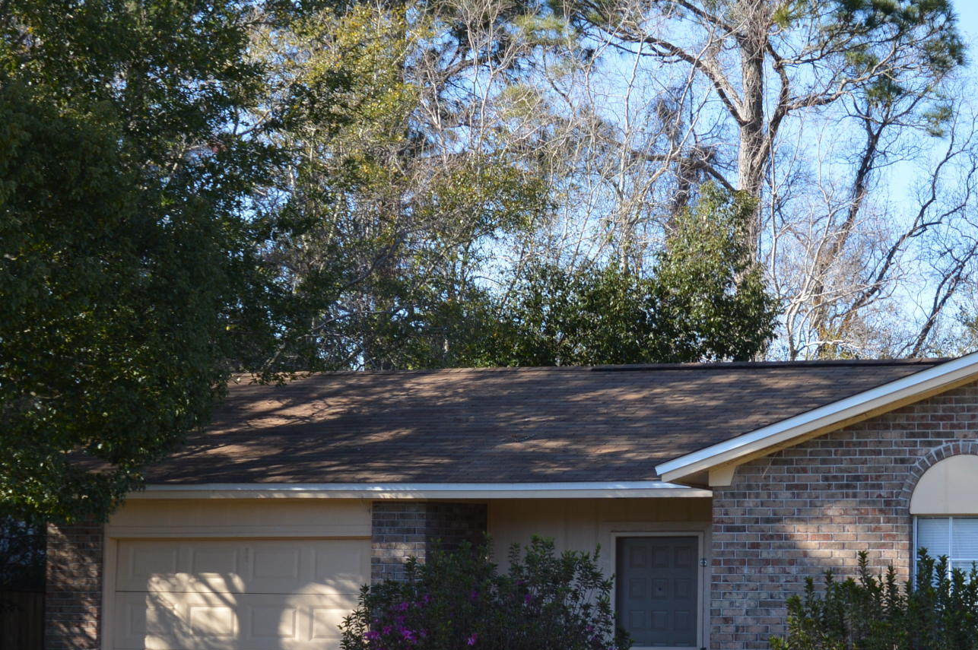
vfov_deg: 13.0
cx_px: 910
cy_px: 461
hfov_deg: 19.1
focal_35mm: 105
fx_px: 2850
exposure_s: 1/160
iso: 100
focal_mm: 30
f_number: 6.3
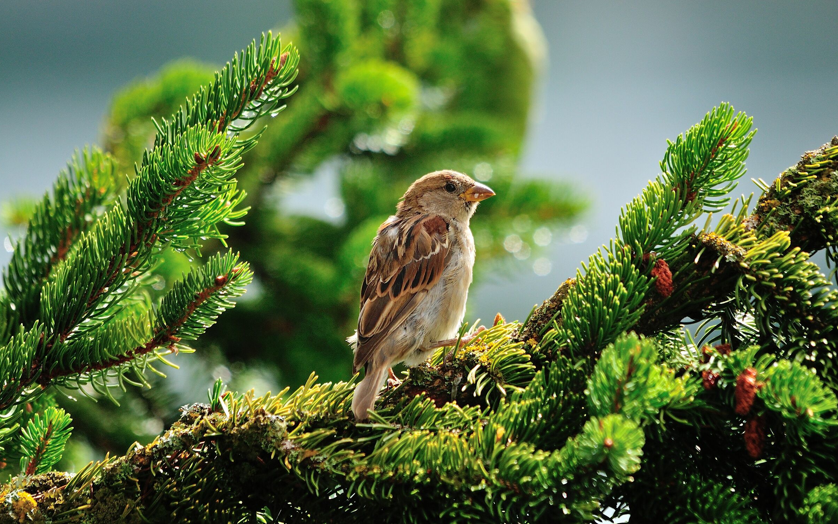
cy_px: 245
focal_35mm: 765
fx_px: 17472
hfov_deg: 2.7
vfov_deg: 1.7
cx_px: 418
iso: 400
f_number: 8
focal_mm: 500
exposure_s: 1/500
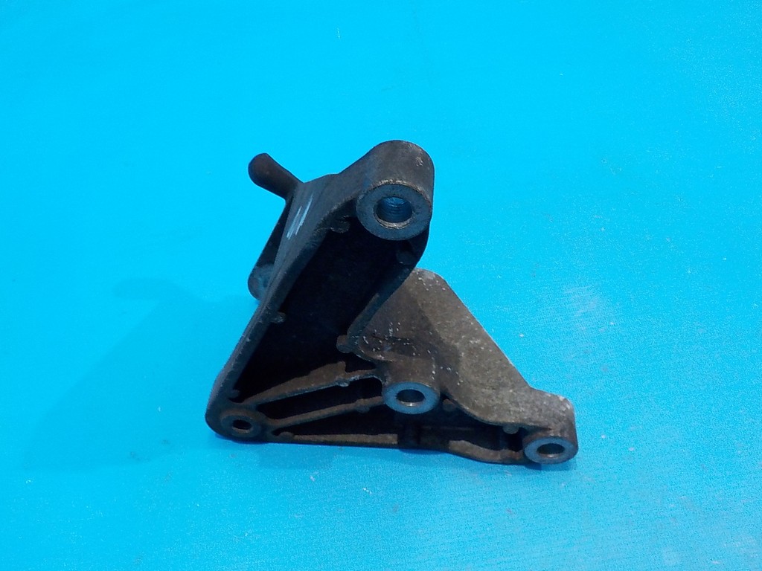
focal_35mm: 30
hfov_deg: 60.0
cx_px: 381
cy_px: 286
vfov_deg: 46.8
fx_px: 660
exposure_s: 1/30
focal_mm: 4.1
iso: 280
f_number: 3.3
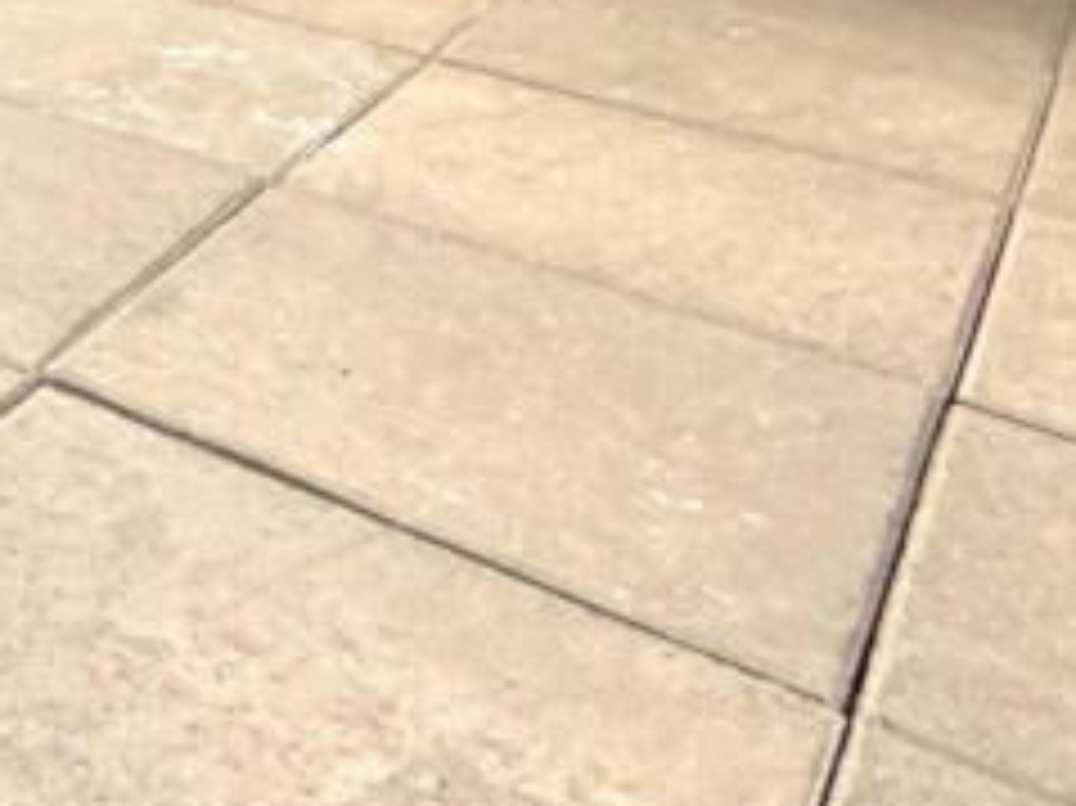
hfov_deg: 23.0
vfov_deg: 18.9
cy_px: -639
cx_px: -702
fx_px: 1864
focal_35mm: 60
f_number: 2.2
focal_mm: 2.22
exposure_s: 1/651
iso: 64
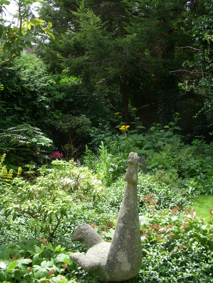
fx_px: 312
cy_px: 142
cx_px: 106
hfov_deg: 37.7
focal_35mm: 38
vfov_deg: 49.0
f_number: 3.3
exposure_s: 1/200
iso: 100
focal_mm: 6.3
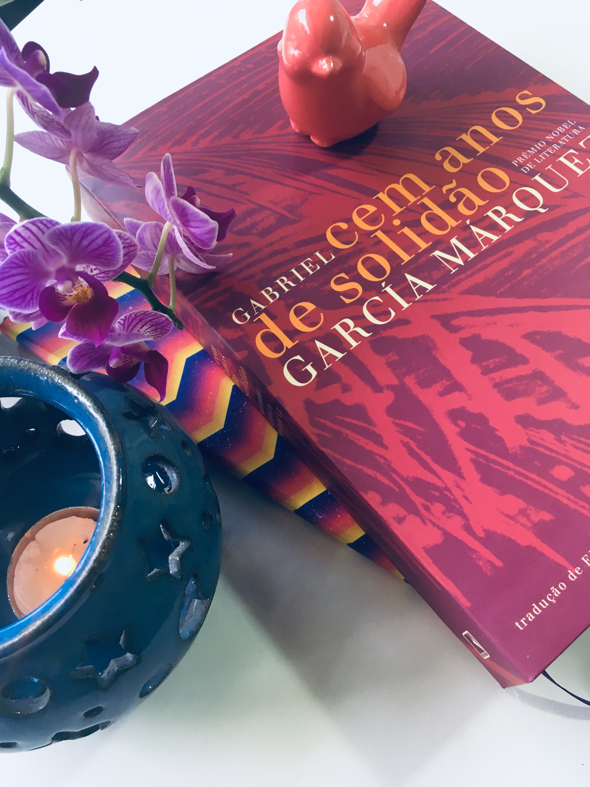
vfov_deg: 61.7
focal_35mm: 29
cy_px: 394
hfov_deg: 48.2
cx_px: 295
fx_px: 659
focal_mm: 4.15
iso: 50
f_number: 2.2
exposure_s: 1/30
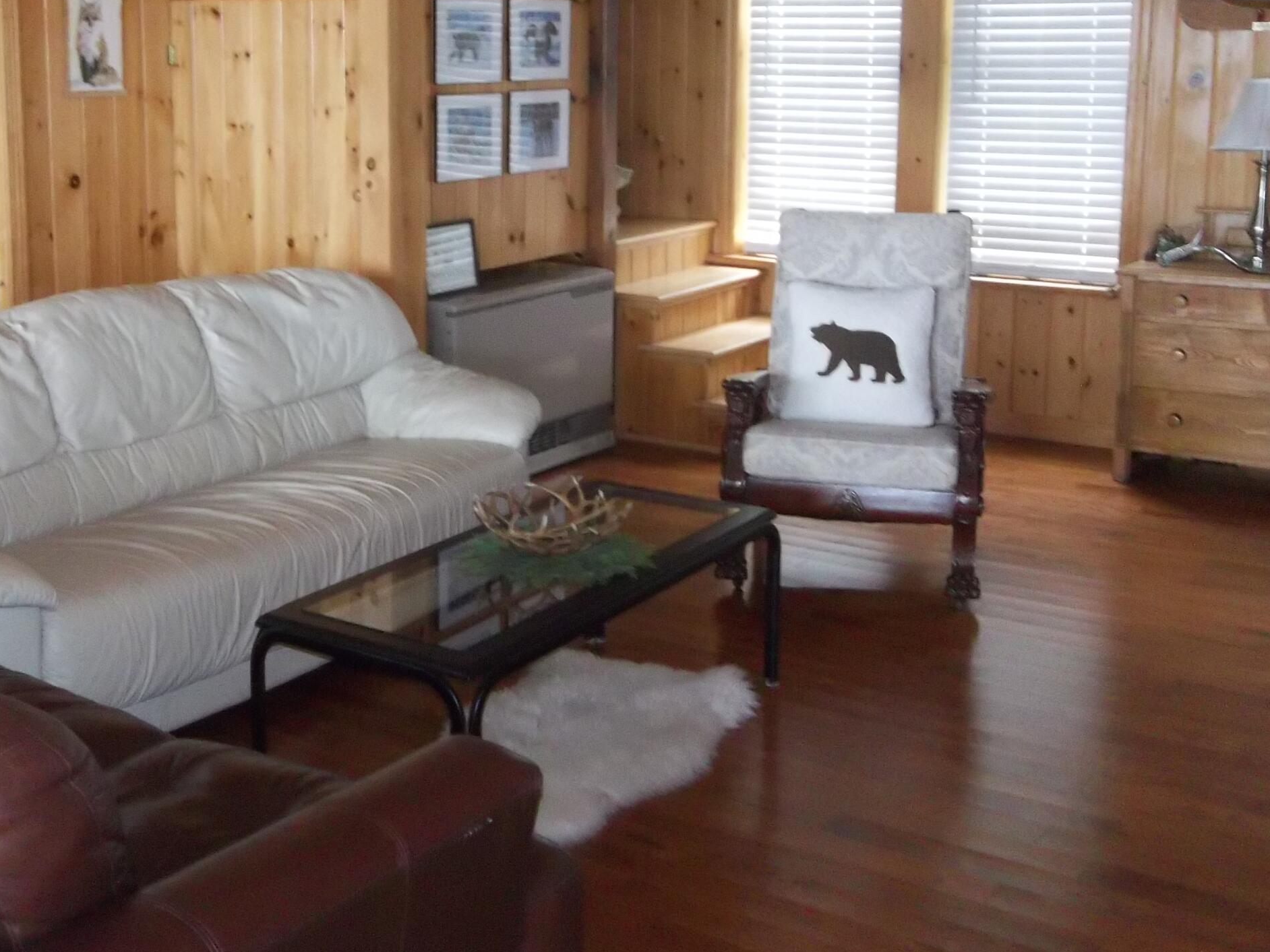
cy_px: 290
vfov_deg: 33.2
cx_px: 513
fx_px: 1578
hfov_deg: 43.6
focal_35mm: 43
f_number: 3.5
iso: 320
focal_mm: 4.9
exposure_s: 1/30
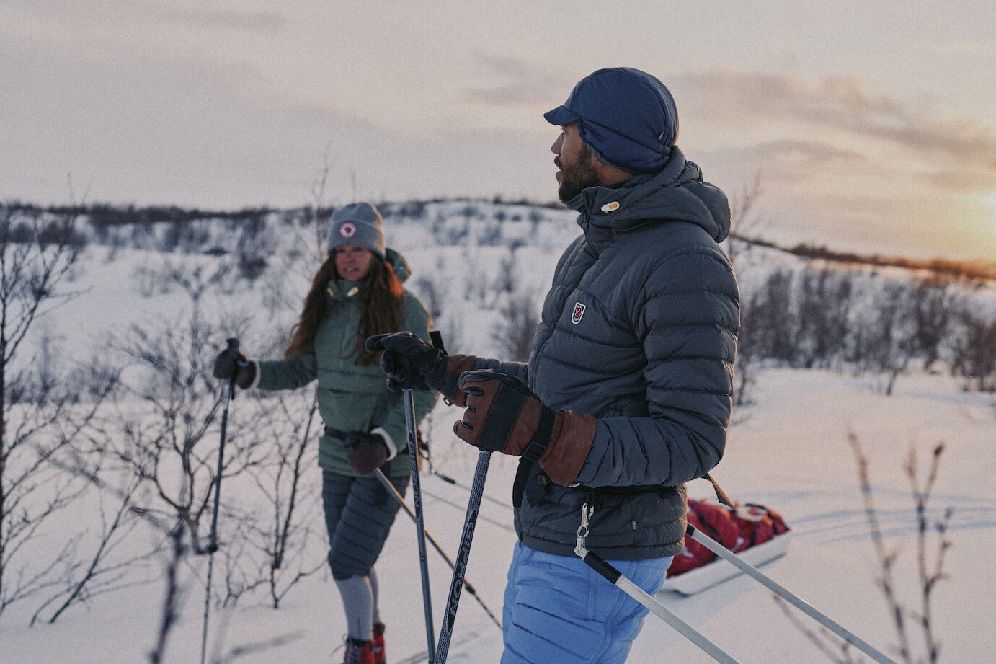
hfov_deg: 50.7
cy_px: 321
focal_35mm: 38
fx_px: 1051
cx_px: 530
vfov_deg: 35.0
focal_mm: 35
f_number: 2.8
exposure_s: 1/400
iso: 100
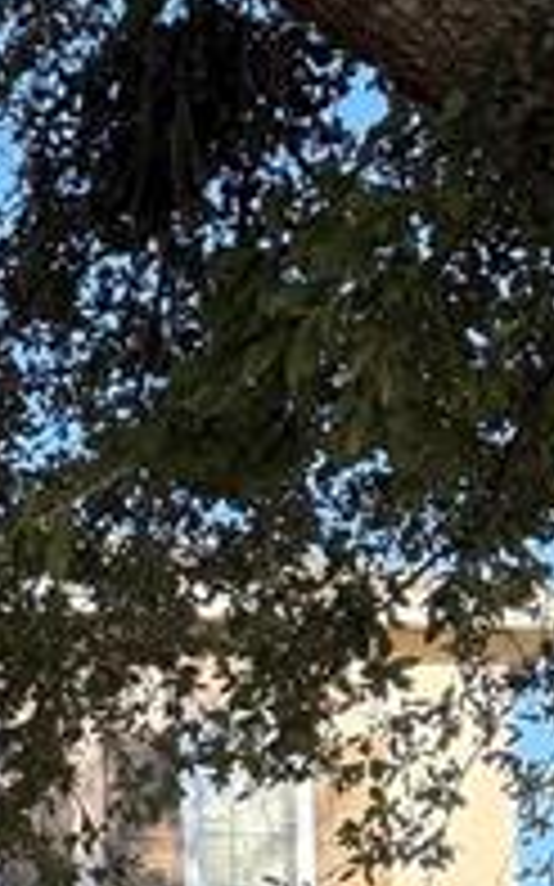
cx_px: -694
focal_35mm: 132
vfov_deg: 15.0
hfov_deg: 9.1
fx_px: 3191
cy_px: 1183
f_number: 1.78
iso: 100
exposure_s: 1/702
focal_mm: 6.76
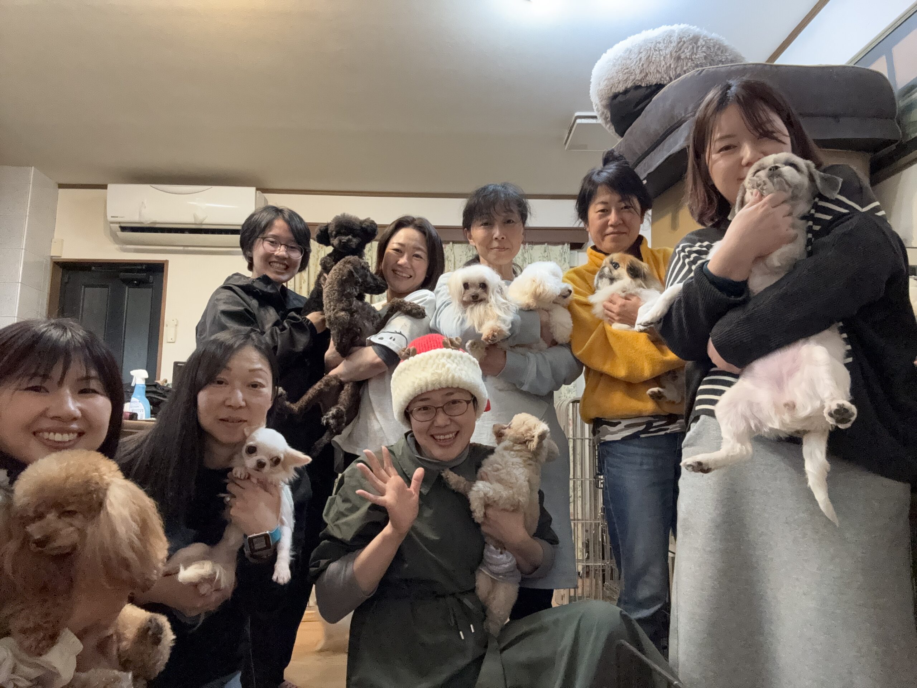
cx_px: 458
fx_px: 609
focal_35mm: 23
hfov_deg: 73.9
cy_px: 344
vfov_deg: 58.9
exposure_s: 1/33
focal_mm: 2.69
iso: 400
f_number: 1.9
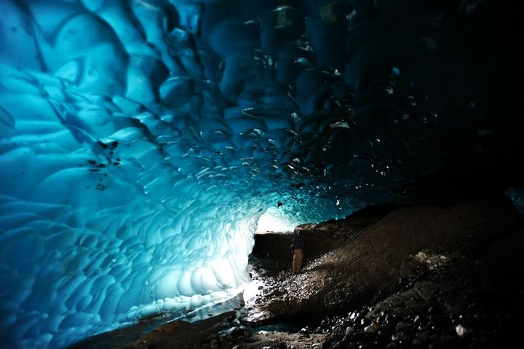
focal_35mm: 17
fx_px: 247
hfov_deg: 93.3
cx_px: 262
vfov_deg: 70.4
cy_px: 174
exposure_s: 1/40
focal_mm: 17
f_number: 2.8
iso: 500
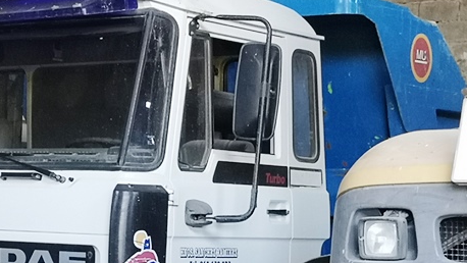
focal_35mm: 112
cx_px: 43
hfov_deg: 18.8
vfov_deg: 10.7
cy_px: 258
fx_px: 1387
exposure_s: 1/50
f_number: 1.8
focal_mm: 5.58
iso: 160
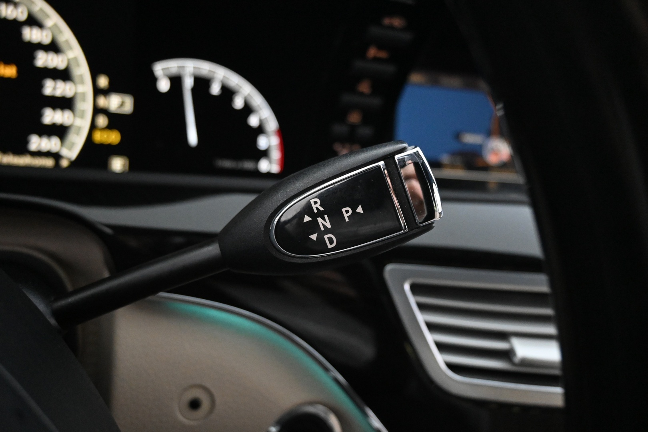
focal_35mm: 29
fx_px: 526
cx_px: 324
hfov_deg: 63.2
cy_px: 216
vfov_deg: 44.6
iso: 6400
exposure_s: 1/30
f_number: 3.8
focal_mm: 19.5
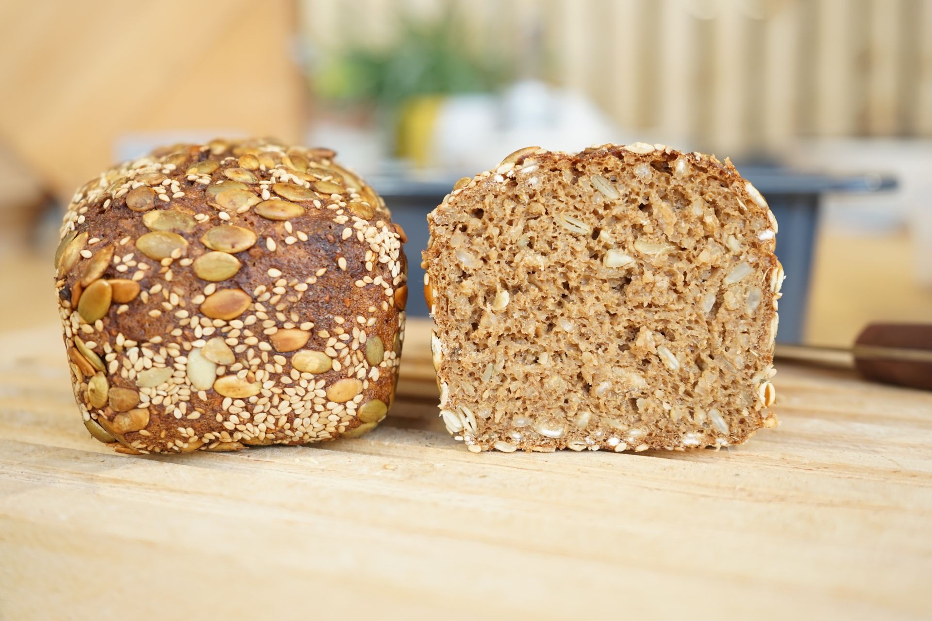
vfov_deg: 31.9
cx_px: 466
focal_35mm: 42
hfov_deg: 46.4
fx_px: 1087
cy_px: 310
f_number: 4.5
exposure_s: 1/60
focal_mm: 42
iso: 160
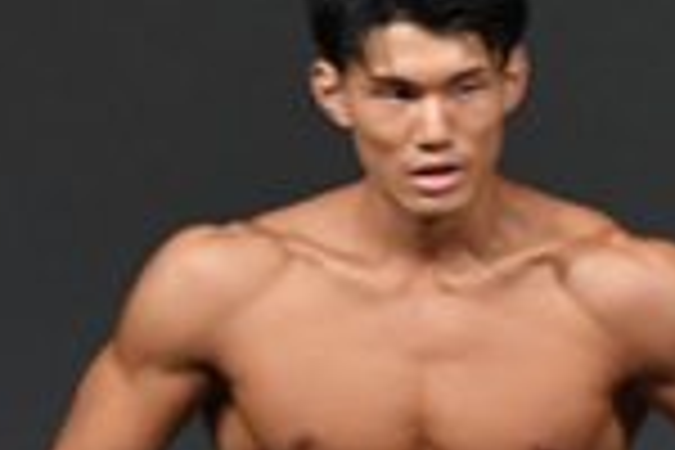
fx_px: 30448
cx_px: 1312
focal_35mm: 1624
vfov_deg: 0.8
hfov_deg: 1.3
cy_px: 760
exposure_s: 1/400
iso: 3200
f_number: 5.6
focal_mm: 210
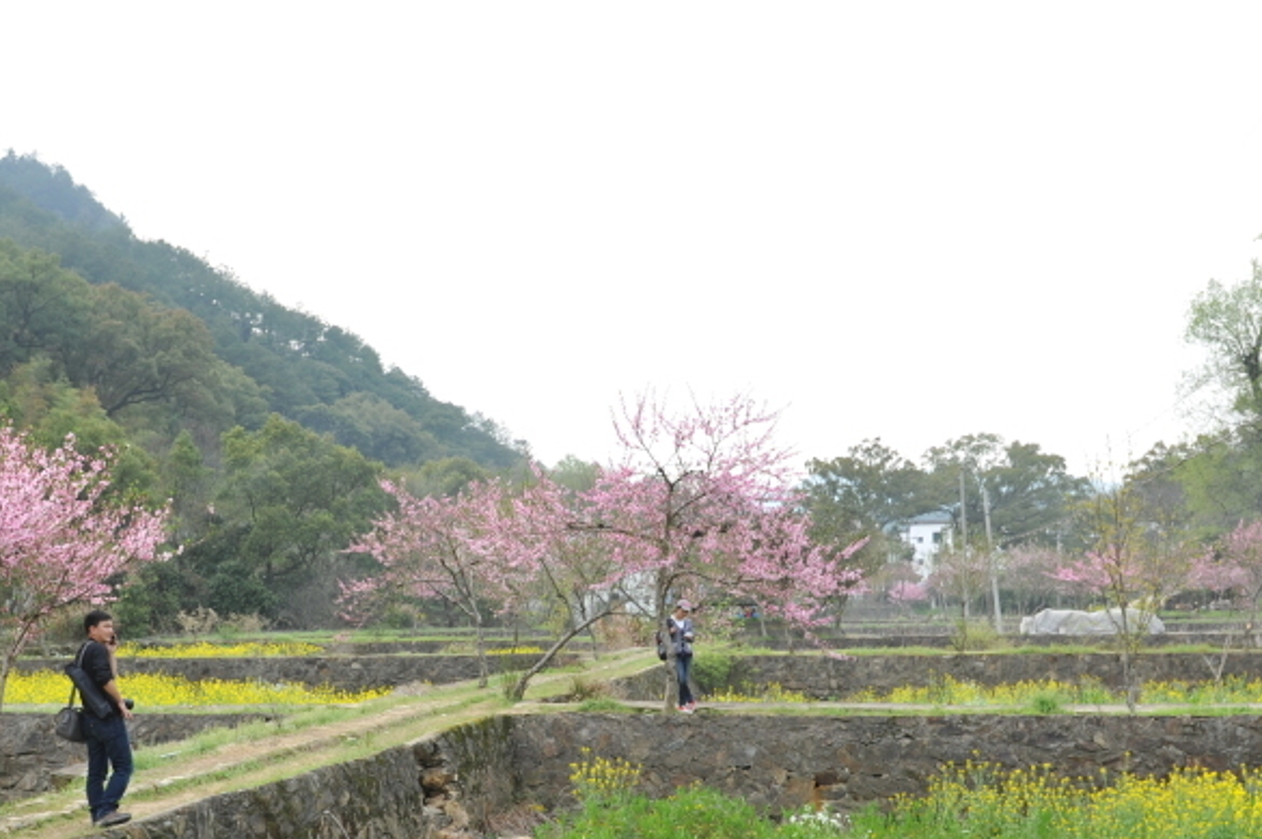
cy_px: 607
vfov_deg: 31.4
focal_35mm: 42
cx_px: 535
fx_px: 1471
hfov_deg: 46.3
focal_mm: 24
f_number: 5.6
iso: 200
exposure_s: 1/160
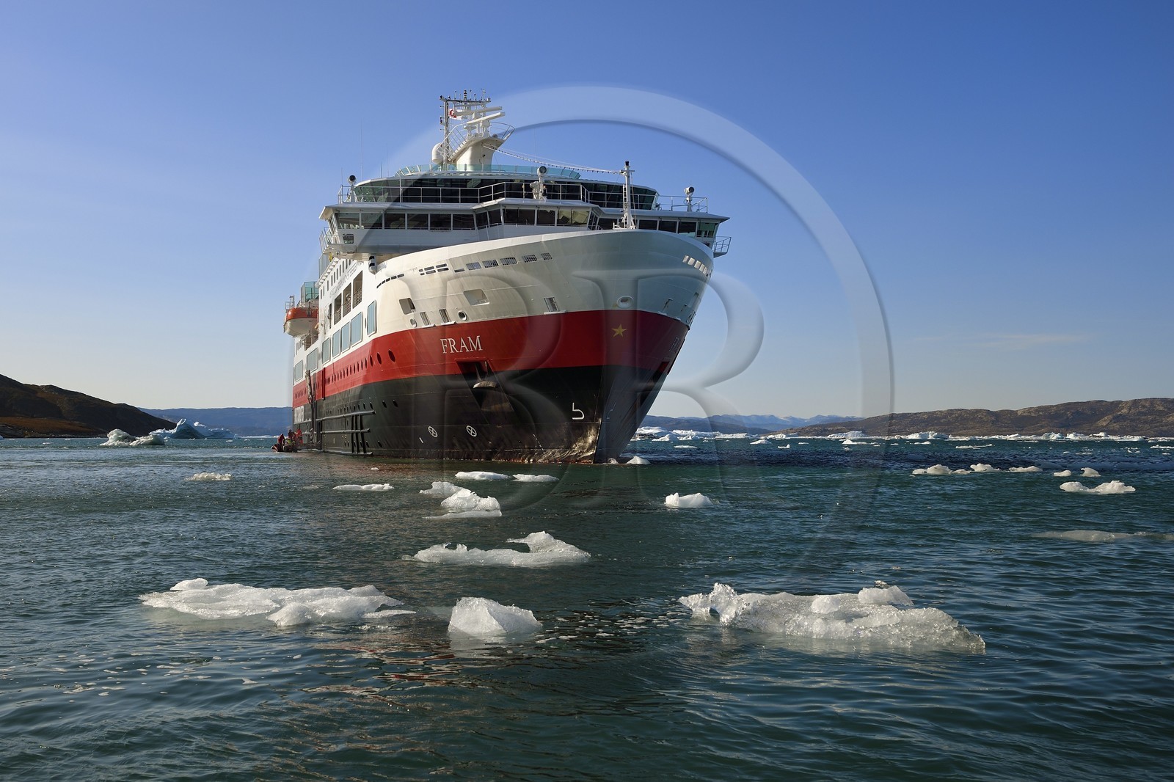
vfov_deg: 35.0
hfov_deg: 50.7
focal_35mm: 38
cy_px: 391
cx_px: 587
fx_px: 1239
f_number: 8
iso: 200
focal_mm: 38
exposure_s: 1/1000
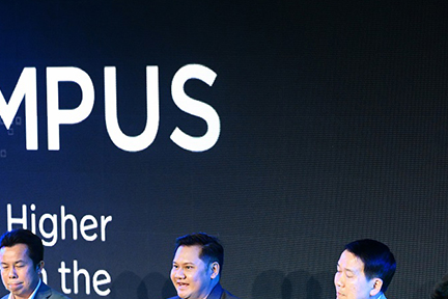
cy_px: 228
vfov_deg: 6.2
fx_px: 2762
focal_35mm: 222
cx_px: 173
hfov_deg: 9.3
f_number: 2.8
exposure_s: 1/250
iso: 4000
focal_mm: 120
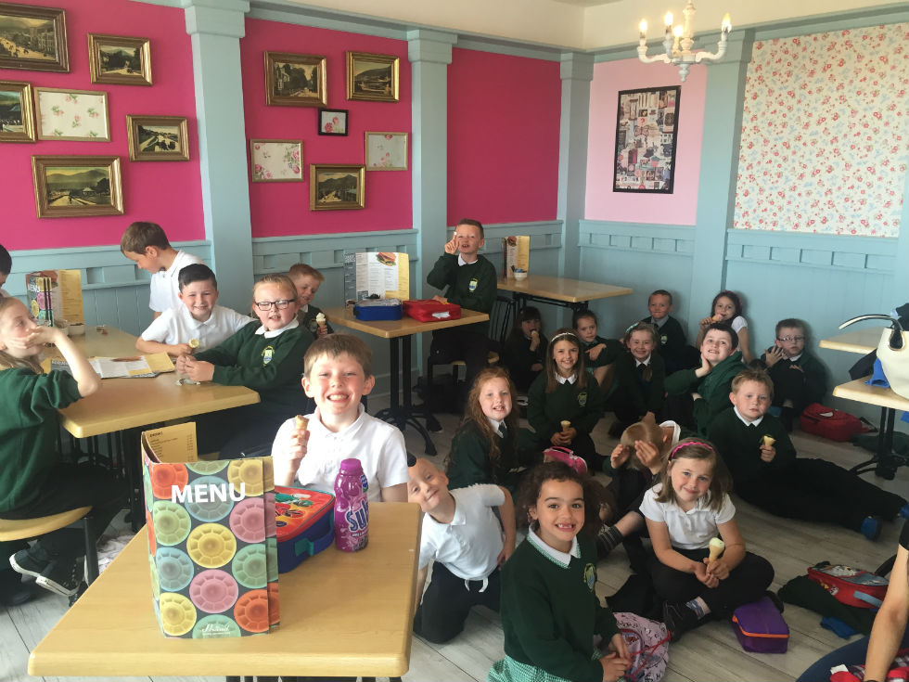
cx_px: 454
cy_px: 341
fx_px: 762
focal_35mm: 29
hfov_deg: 61.7
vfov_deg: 48.2
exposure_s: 1/40
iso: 40
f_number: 2.2
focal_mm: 4.15
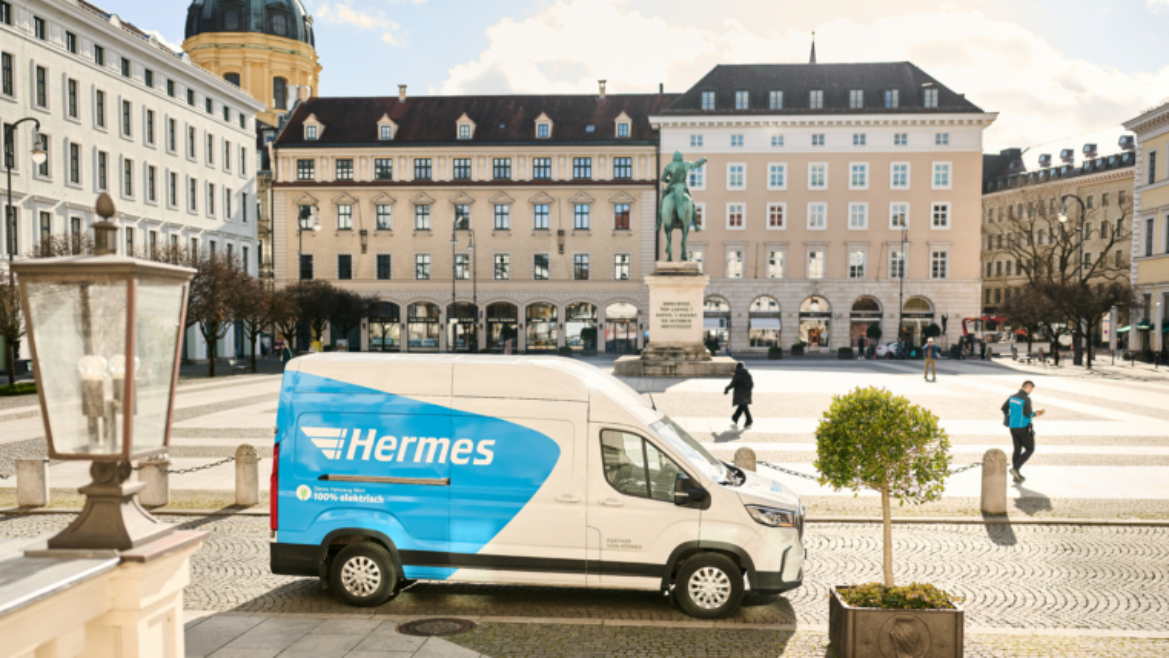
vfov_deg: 31.9
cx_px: 581
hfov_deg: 54.0
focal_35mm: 37
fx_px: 1147
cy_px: 392
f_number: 2
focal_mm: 35
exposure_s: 1/4000
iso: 250
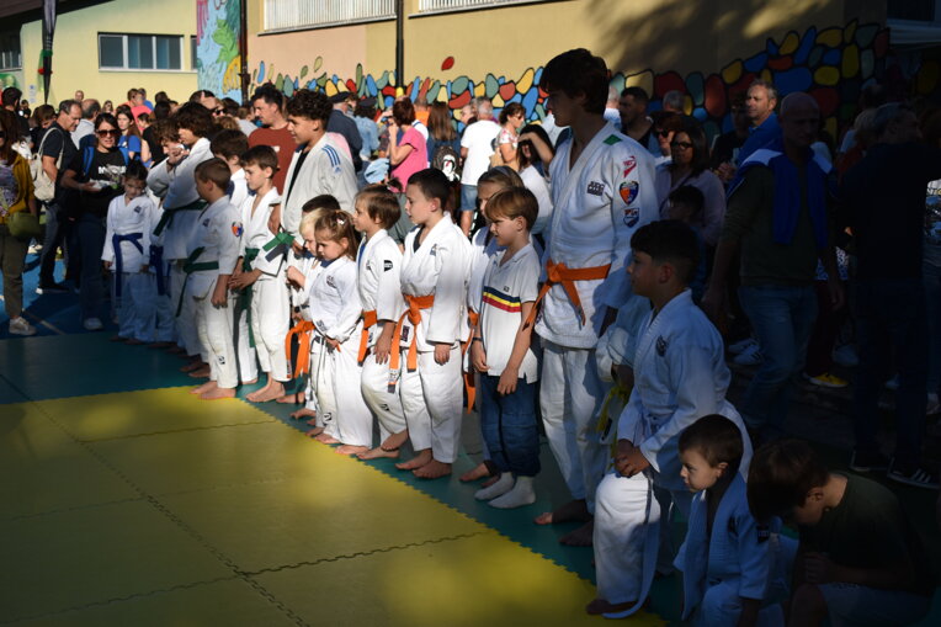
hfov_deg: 41.1
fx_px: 1254
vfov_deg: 28.1
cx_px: 470
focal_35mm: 48
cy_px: 314
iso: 100
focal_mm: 32
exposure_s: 1/1000
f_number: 5
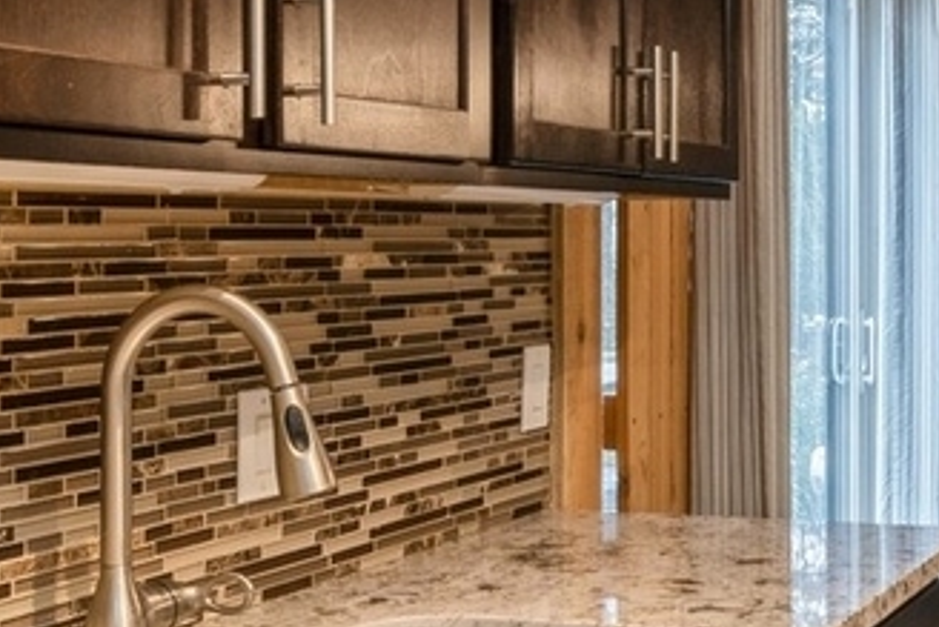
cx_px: 804
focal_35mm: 69
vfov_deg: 19.7
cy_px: 186
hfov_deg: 28.3
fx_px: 1800
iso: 200
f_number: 9
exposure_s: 1/2
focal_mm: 14
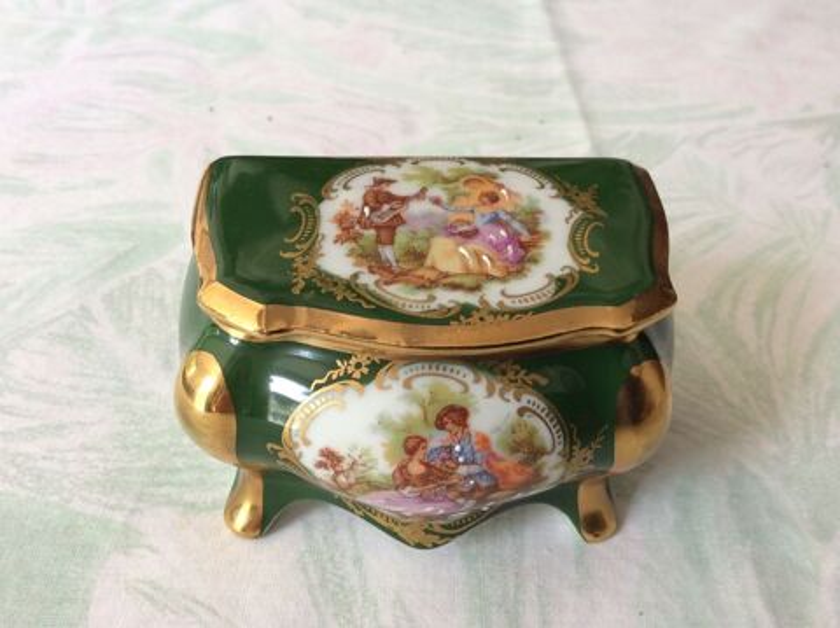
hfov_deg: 56.9
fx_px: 776
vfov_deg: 44.1
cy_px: 314
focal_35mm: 32
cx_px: 420
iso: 32
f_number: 2.4
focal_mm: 3.3
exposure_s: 1/33
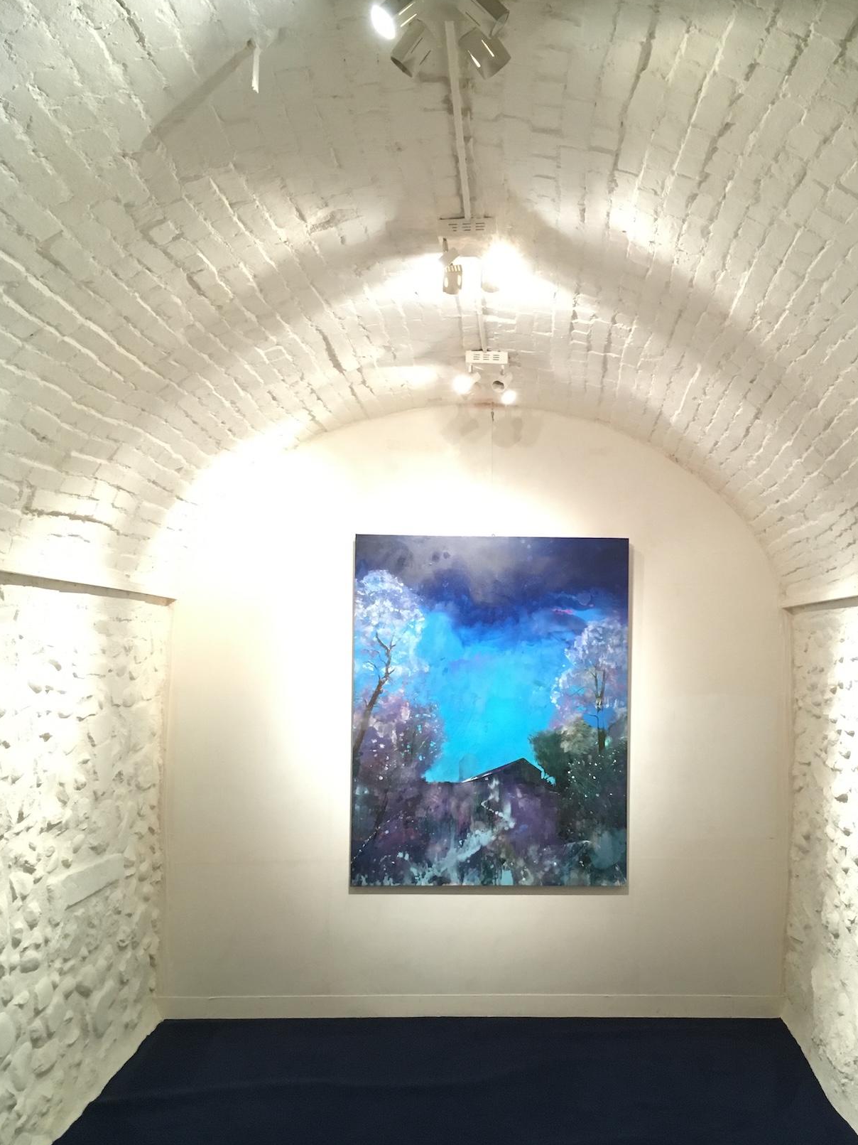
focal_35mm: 36
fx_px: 1190
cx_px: 514
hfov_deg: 39.5
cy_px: 577
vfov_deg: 51.4
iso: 160
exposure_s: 1/30
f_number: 2.2
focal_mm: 4.15
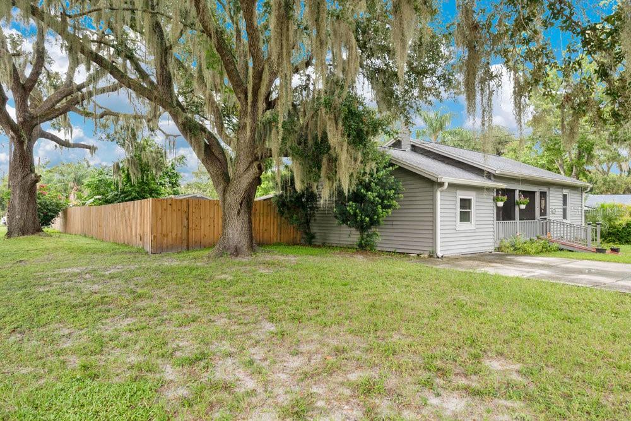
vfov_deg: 59.5
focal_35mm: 21
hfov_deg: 81.2
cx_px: 316
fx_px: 368
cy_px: 210
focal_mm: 21
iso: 125
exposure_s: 1/20
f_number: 7.1
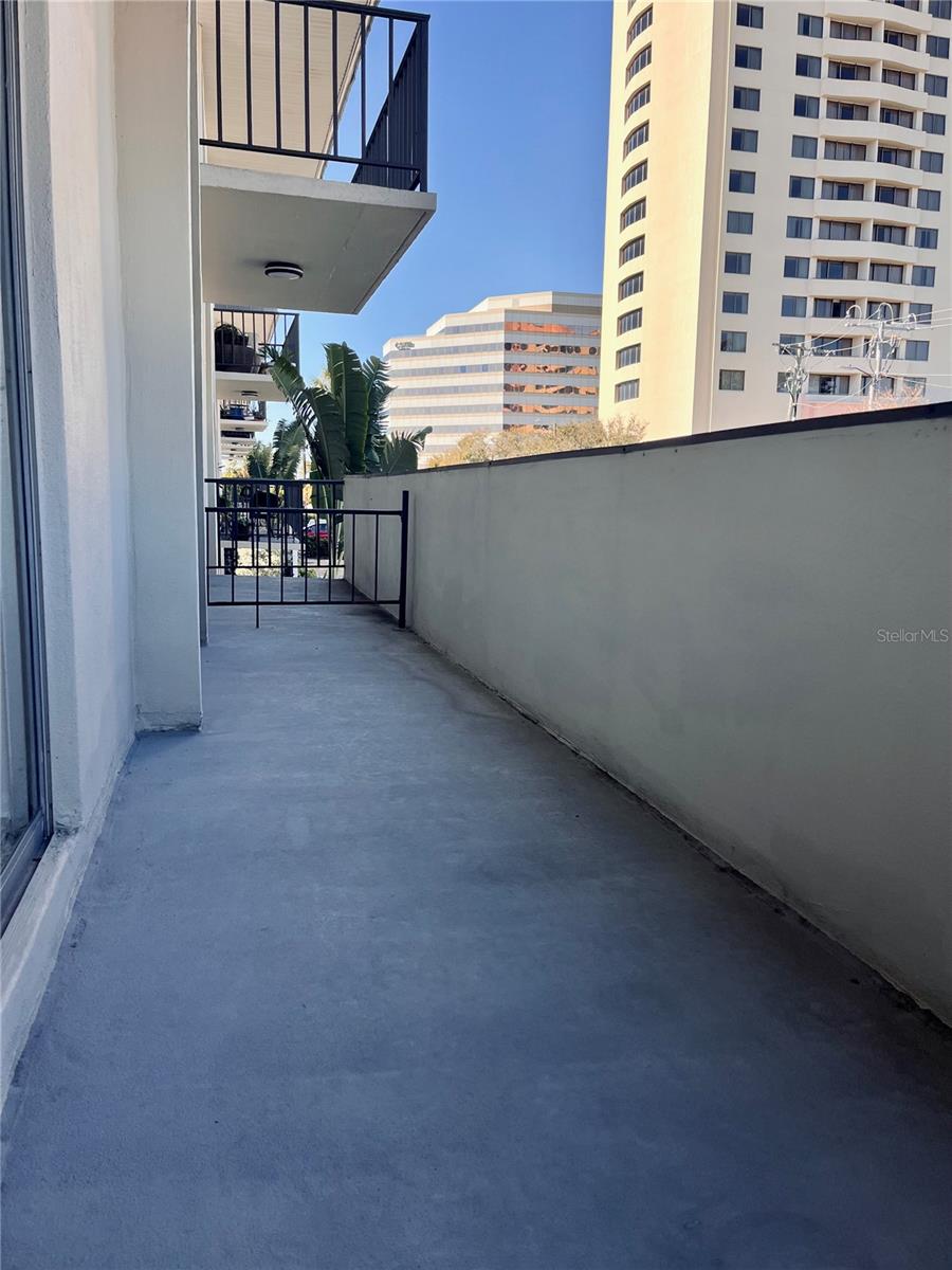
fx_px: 953
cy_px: 635
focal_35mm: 26
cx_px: 476
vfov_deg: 67.3
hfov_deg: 53.1
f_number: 1.6
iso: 50
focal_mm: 5.1
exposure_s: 1/833
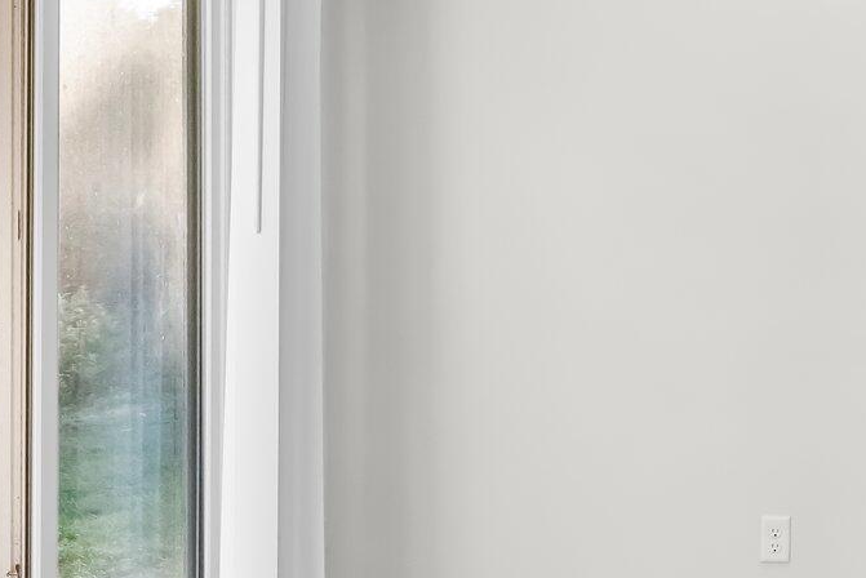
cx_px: 871
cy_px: 189
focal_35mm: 62
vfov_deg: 21.9
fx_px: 1490
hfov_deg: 30.1
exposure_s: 1/15
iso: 2500
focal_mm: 20.3
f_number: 8
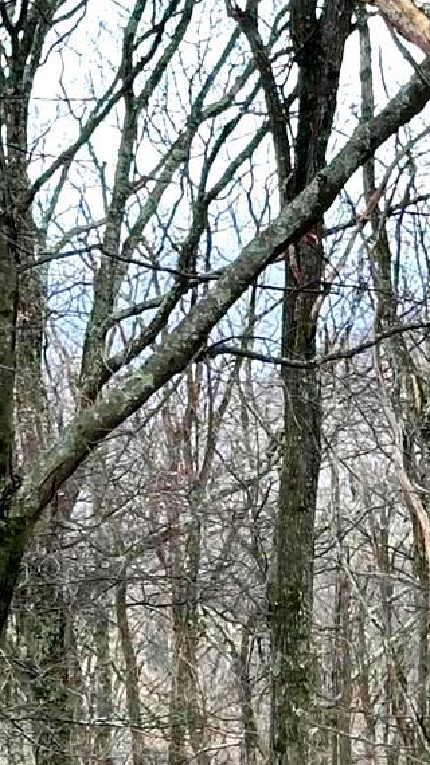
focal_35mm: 188
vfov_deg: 11.2
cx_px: 1045
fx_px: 3816
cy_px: 1008
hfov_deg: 6.2
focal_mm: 6.86
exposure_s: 1/196
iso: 64
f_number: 1.78
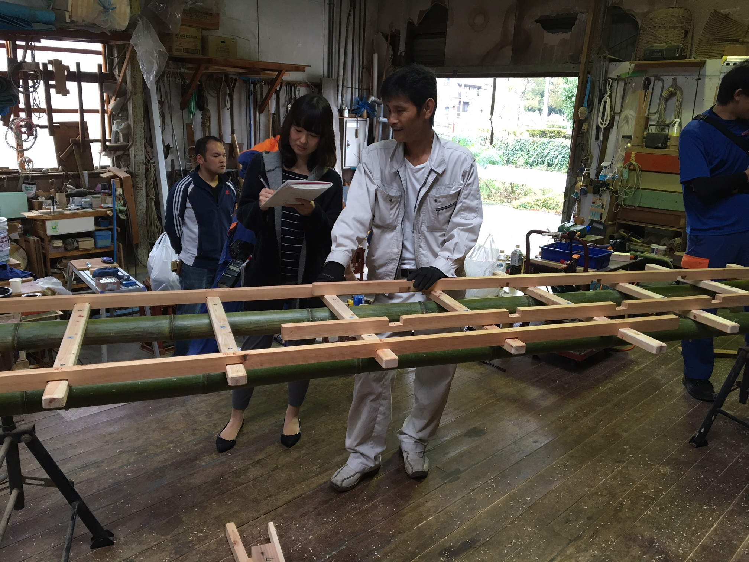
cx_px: 374
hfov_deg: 61.7
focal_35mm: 29
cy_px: 281
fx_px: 627
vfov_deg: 48.2
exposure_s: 1/30
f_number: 2.2
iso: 80
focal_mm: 4.15
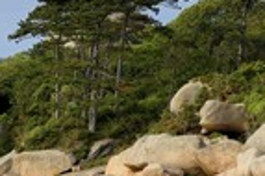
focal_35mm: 206
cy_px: 48
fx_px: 1515
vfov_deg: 6.6
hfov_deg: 10.0
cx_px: 232
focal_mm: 70
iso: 400
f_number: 10
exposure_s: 1/500
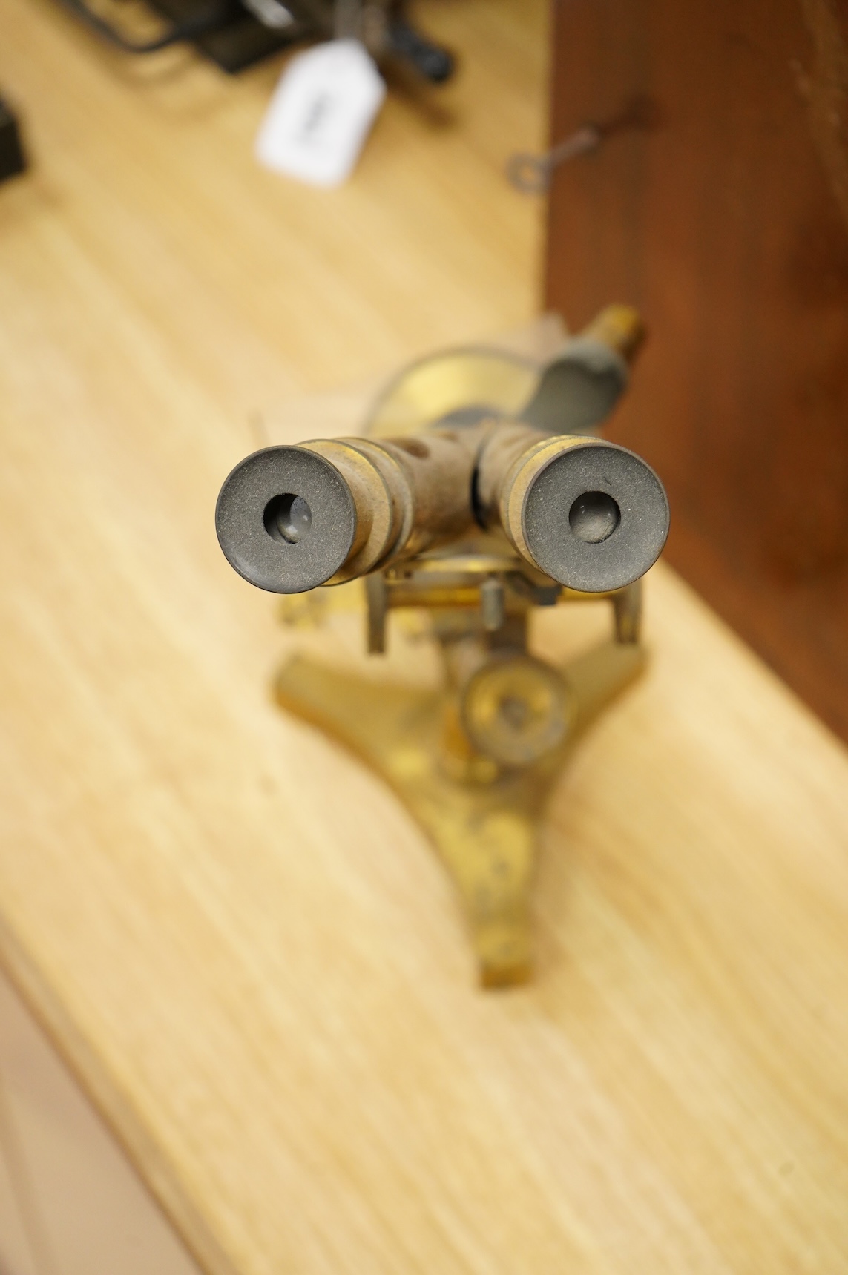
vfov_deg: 29.3
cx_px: 424
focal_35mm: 69
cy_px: 638
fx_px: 2442
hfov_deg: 19.7
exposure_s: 1/200
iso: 4000
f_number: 5.6
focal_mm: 69
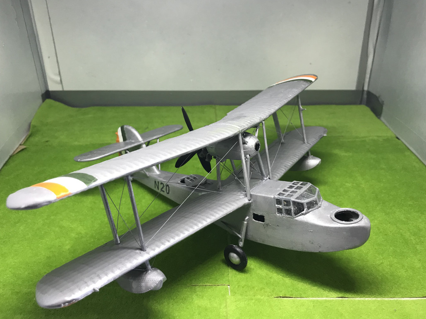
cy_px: 160
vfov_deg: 48.2
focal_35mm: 29
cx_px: 208
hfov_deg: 61.7
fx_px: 357
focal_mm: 3.99
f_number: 1.8
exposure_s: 1/33
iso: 25
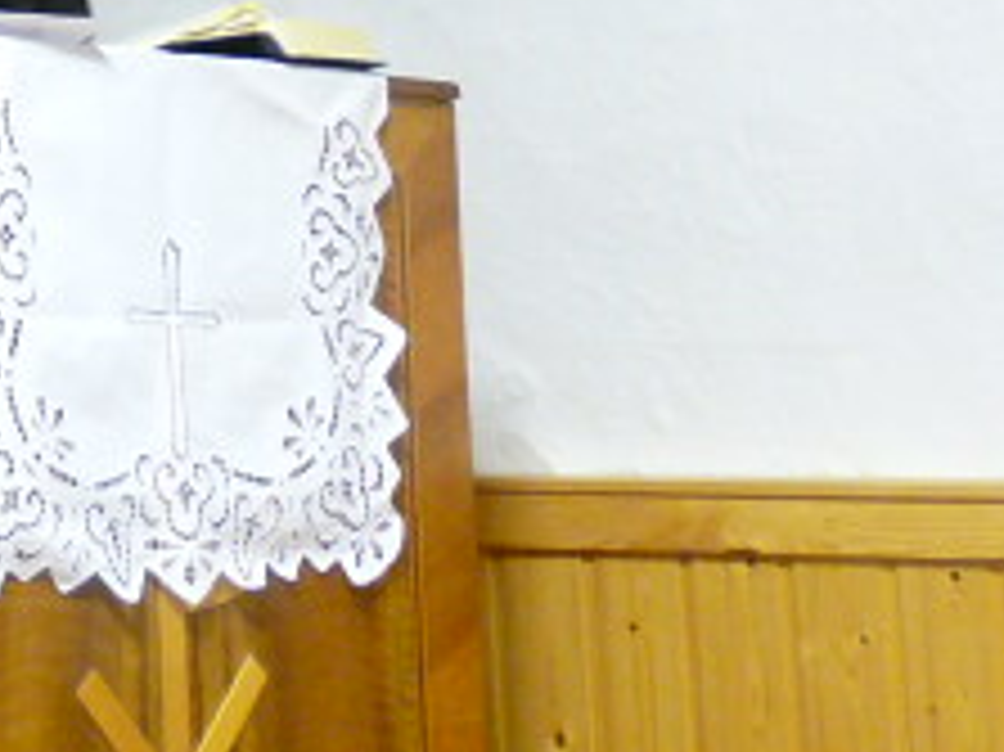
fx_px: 3160
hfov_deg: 16.8
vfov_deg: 13.1
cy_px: -252
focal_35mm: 109
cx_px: -365
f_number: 2.8
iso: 400
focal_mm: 4.8
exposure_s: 1/8
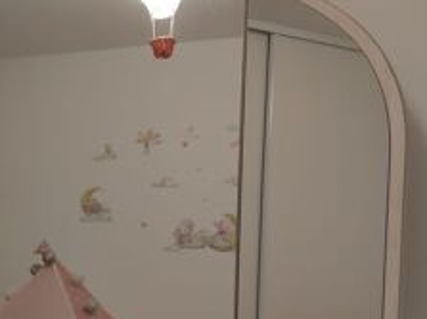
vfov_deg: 25.3
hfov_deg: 33.0
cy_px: 283
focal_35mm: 56
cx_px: 61
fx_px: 690
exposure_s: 1/33
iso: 257
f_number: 1.79
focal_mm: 4.74
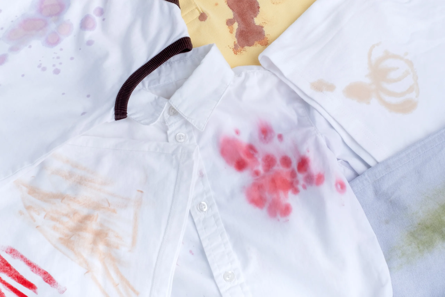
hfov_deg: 37.5
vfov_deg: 25.5
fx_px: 655
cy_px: 148
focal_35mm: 53
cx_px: 222
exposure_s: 1/250
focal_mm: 35
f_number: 10
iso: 200
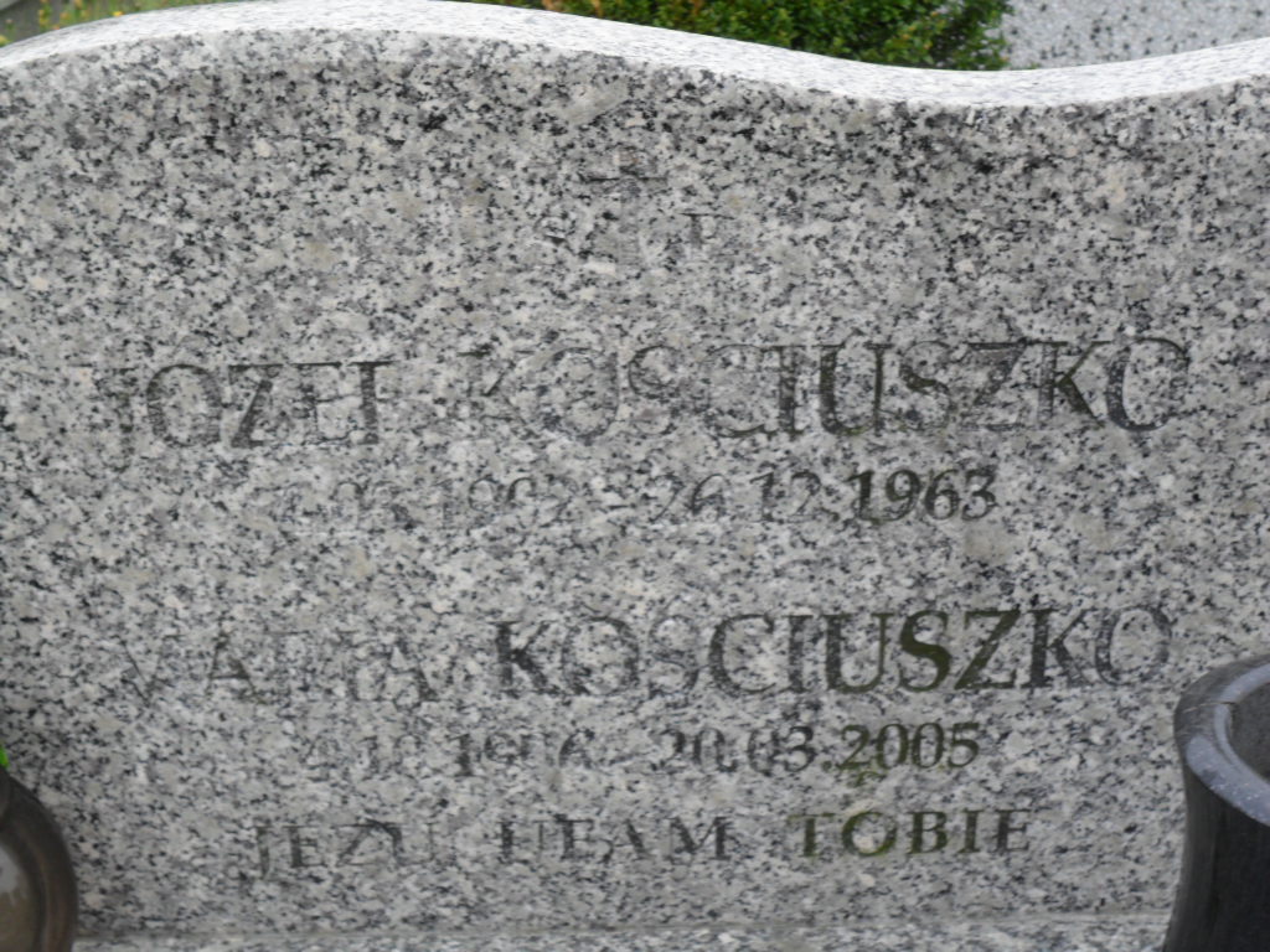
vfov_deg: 28.0
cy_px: 476
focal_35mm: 52
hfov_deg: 36.8
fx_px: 1908
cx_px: 635
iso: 100
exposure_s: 1/60
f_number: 5
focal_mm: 9.3
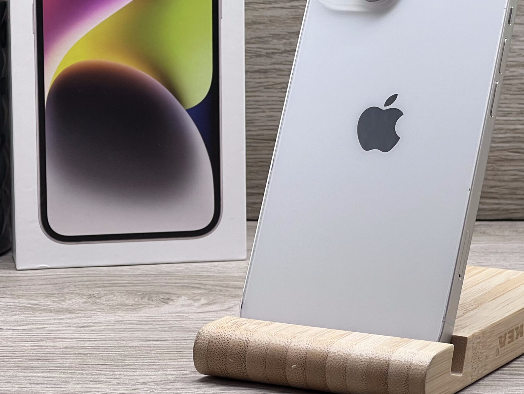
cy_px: 132
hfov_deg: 13.6
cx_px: 355
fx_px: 2196
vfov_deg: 10.2
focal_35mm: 145
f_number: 2.8
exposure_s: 1/100
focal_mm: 9
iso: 64
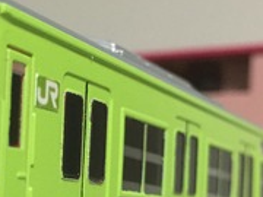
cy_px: 159
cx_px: 20
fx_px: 684
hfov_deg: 21.2
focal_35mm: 90
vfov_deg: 16.3
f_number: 2.2
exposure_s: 1/20
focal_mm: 4.15
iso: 250
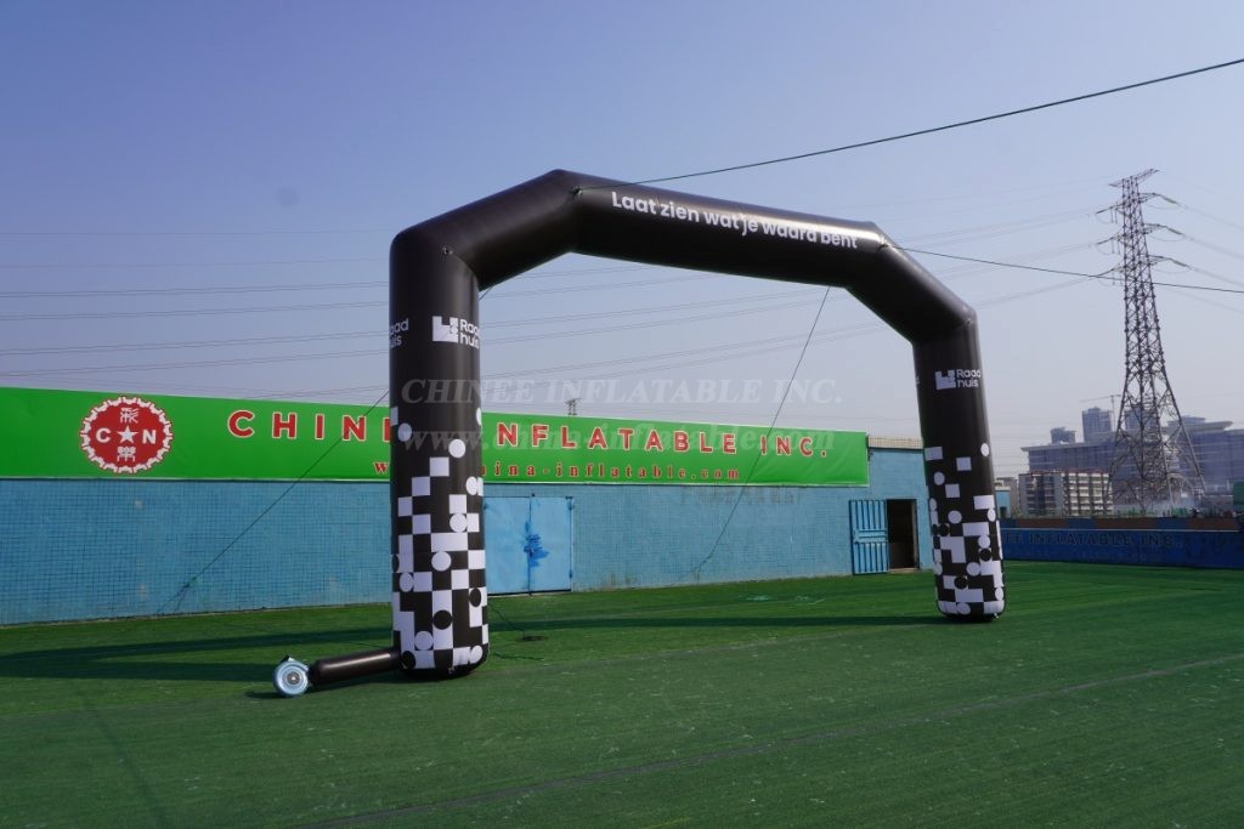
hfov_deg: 73.7
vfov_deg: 53.1
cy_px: 414
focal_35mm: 24
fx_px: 829
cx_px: 622
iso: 100
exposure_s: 1/250
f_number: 10
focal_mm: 16
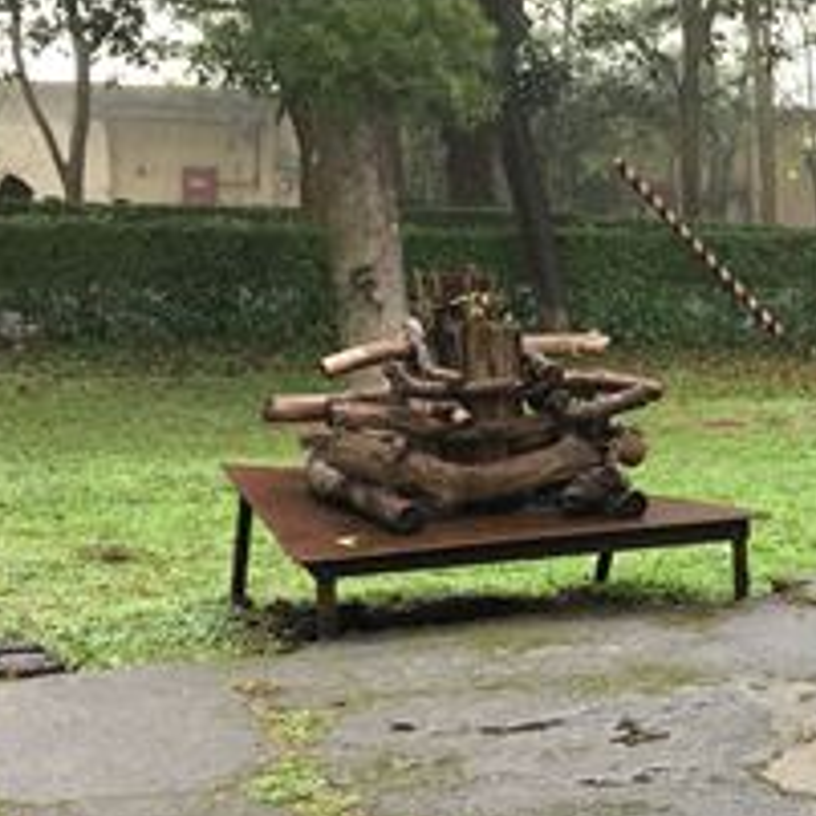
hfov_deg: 16.2
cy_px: 467
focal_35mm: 102
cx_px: 1060
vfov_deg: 17.1
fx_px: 2720
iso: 25
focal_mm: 4.15
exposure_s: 1/40
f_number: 2.2
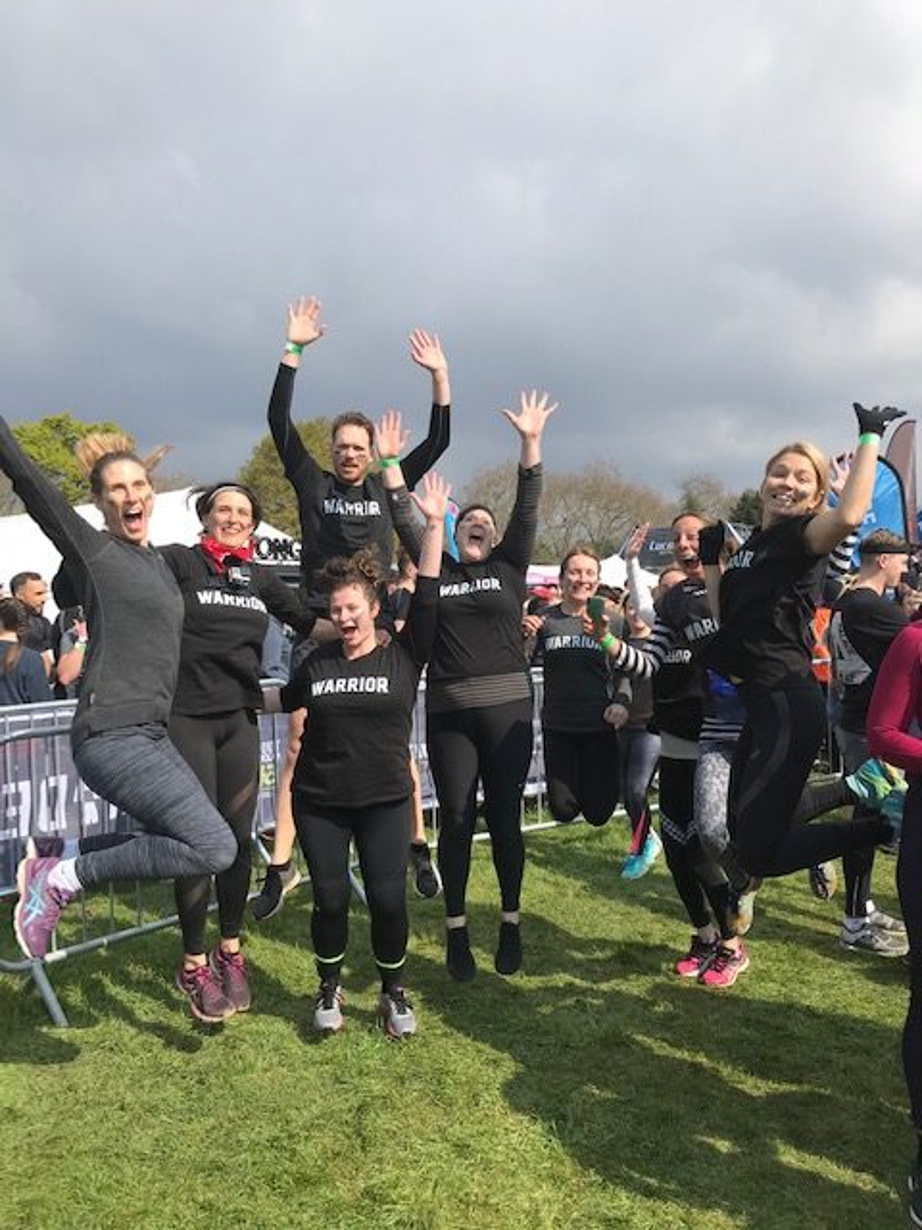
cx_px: 461
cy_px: 615
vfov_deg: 63.4
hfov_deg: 49.7
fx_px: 994
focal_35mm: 28
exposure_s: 1/2227
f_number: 1.8
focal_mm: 3.99
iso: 20
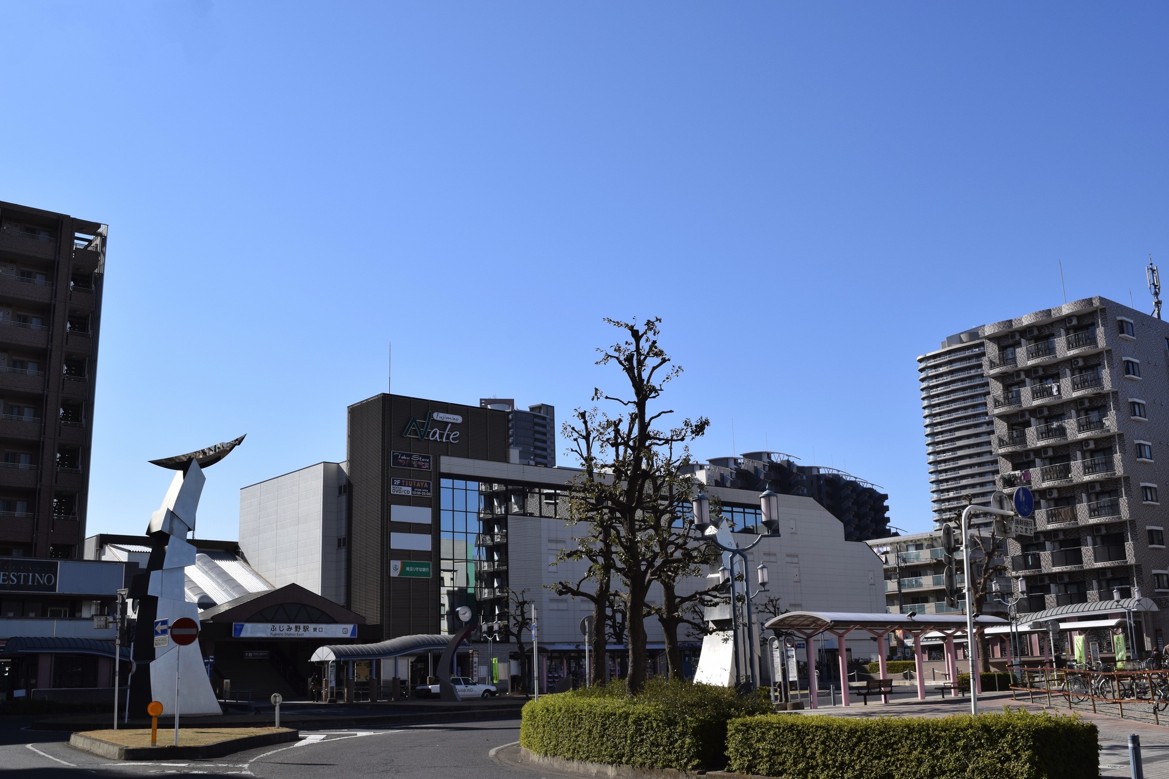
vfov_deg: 36.9
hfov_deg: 53.1
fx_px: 1169
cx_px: 584
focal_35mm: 36
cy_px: 390
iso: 400
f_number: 11
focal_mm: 24
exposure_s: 1/500
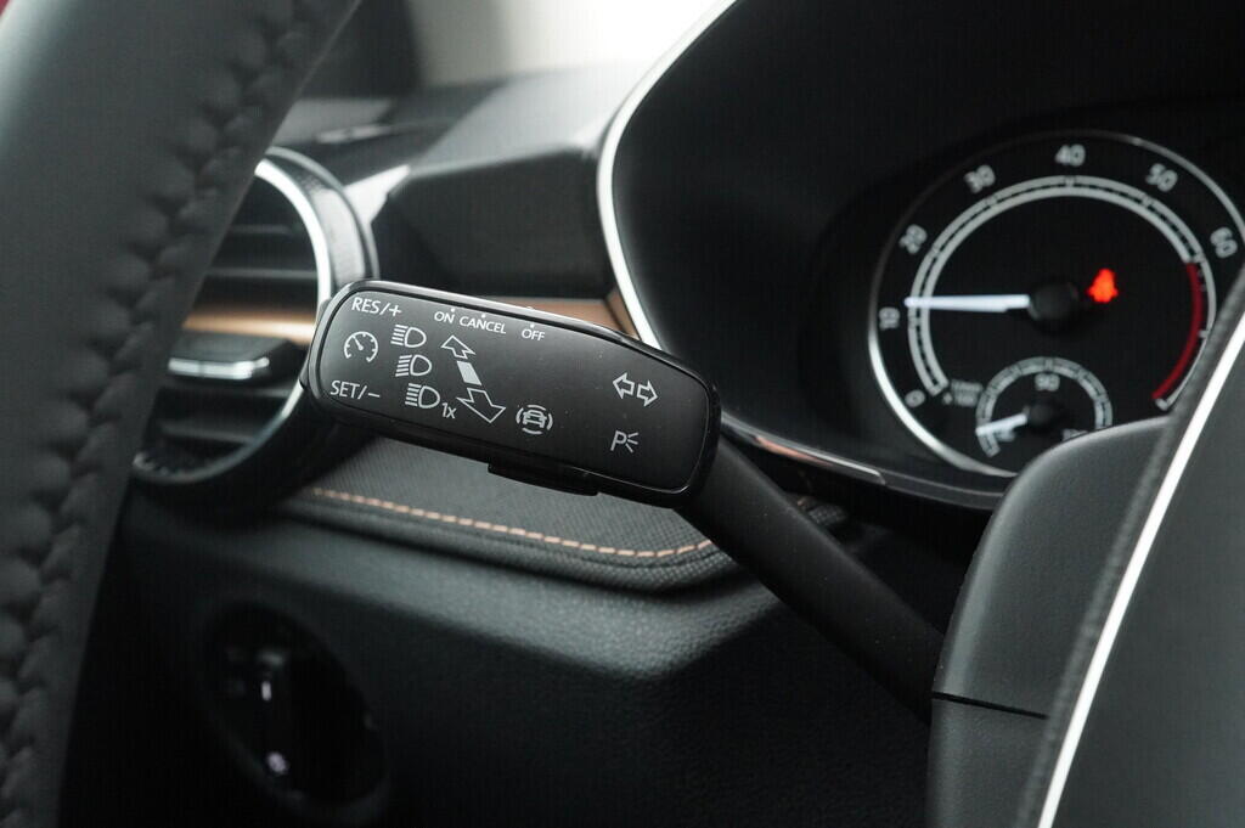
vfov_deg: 36.8
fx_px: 1244
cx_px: 622
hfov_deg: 53.2
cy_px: 414
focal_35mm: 36
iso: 5000
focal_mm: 24
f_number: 6.3
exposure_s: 1/200
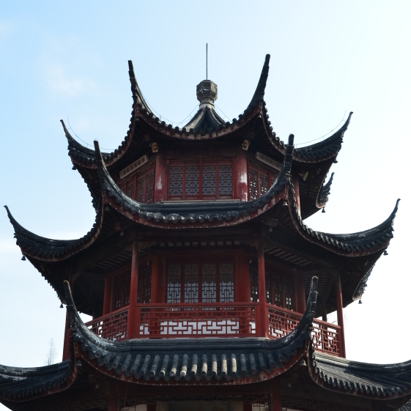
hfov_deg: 34.8
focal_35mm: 49
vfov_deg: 34.6
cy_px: 266
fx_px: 655
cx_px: 197
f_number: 11
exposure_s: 1/100
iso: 200
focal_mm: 21
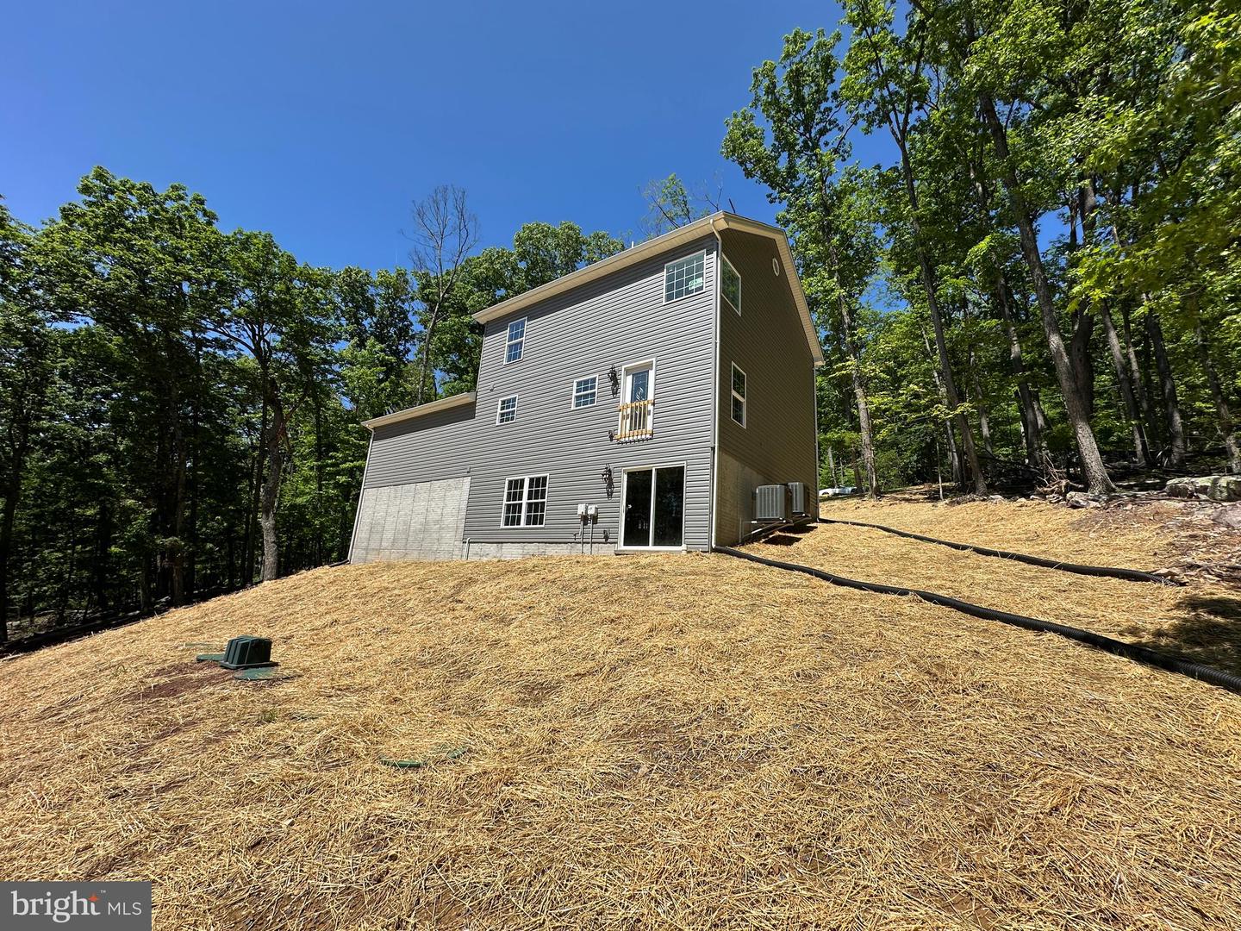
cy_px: 466
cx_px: 620
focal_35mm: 14
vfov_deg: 85.7
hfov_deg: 102.1
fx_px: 502
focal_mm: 2.22
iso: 50
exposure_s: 1/2257
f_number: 2.2
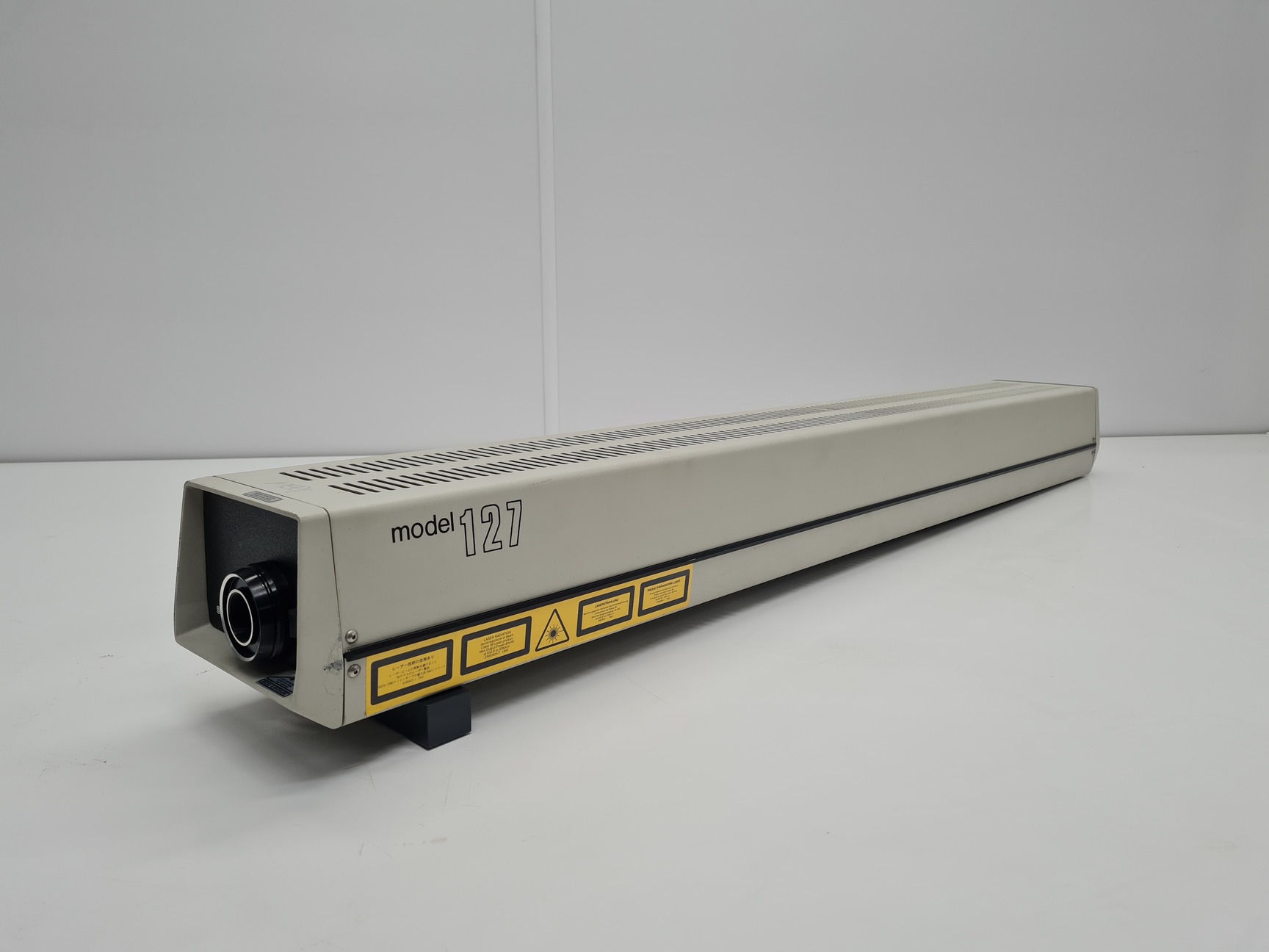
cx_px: 634
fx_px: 953
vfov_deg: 53.1
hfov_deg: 67.3
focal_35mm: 26
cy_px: 476
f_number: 1.8
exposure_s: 1/142
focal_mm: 5.4
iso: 50
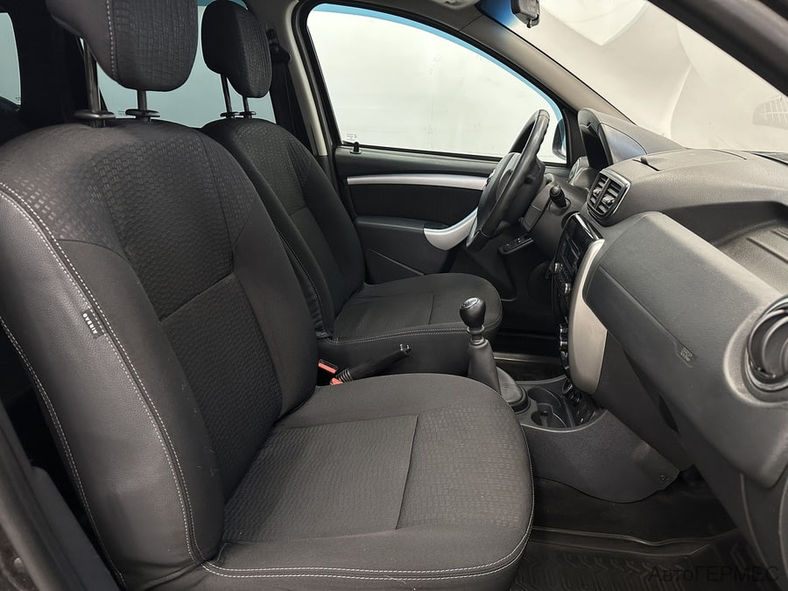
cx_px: 394
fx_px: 546
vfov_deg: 56.8
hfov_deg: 71.6
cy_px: 296
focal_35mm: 24
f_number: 1.78
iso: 200
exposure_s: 1/50
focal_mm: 6.86
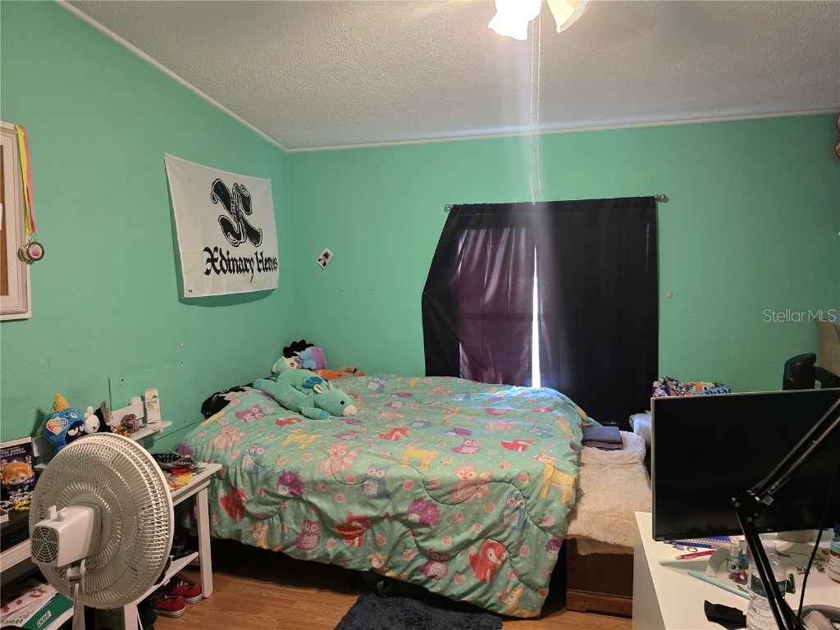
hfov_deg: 73.9
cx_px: 420
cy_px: 315
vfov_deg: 58.9
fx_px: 558
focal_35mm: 23
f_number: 1.7
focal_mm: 6.3
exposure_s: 1/60
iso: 500
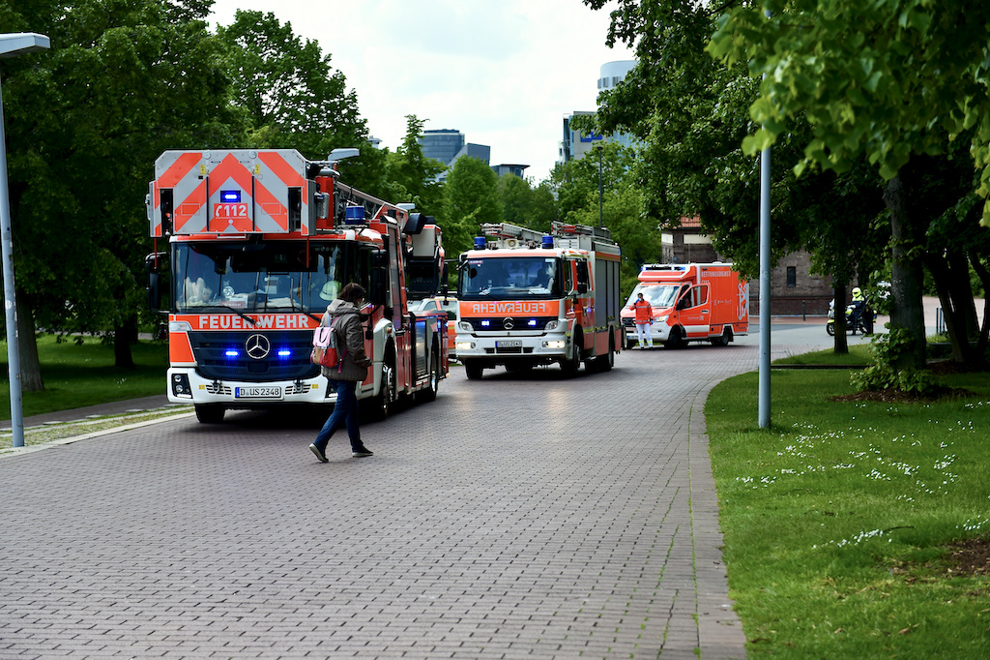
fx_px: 1704
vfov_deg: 21.9
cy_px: 330
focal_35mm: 62
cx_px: 495
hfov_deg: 32.4
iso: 900
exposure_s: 1/8000
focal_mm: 62
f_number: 3.5
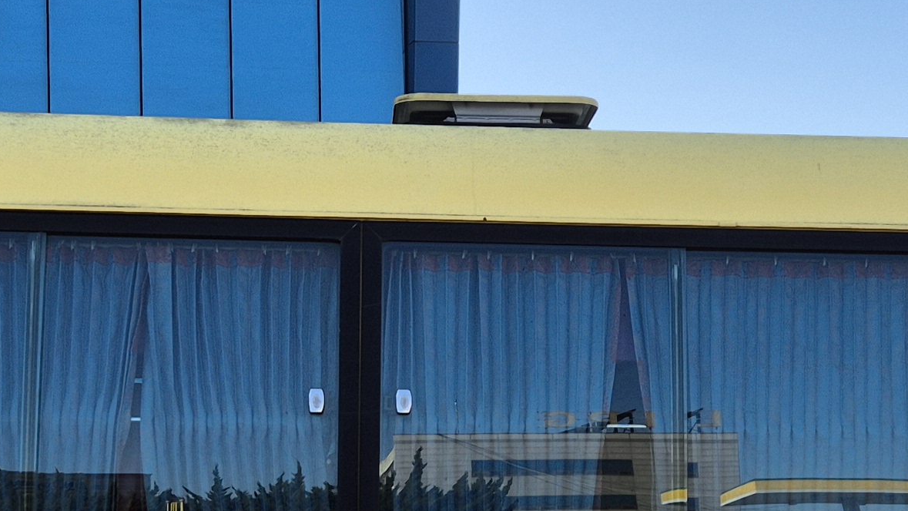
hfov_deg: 25.0
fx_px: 2046
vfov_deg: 14.2
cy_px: 370
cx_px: 508
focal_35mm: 85
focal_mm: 5.4
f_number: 1.8
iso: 25
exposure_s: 1/980
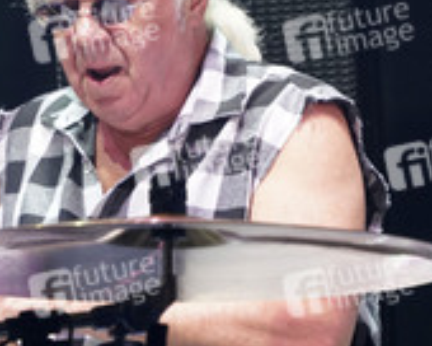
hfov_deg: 3.9
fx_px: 6367
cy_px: 97
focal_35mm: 498
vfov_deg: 3.1
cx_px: 128
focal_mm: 200
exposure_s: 1/400
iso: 1600
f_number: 5.6
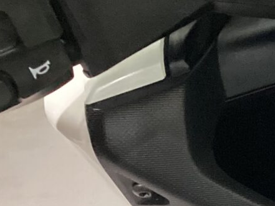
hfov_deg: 13.0
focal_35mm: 135
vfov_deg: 10.7
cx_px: 516
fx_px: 1073
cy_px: 289
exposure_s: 1/40
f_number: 2.4
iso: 250
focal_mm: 3.3
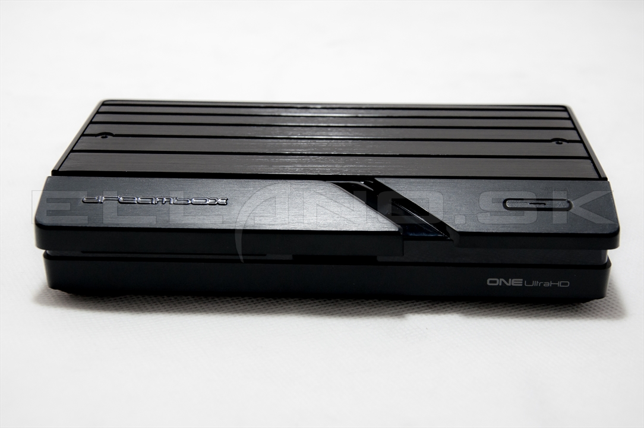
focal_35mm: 68
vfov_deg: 20.1
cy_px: 214
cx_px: 322
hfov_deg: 29.9
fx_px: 1206
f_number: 8
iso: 500
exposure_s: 1/50
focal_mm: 45
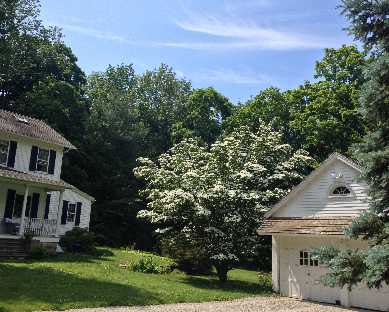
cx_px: 178
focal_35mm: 37
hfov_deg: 49.0
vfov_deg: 40.1
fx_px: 426
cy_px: 157
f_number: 2.4
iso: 50
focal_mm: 4.28
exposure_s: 1/1416
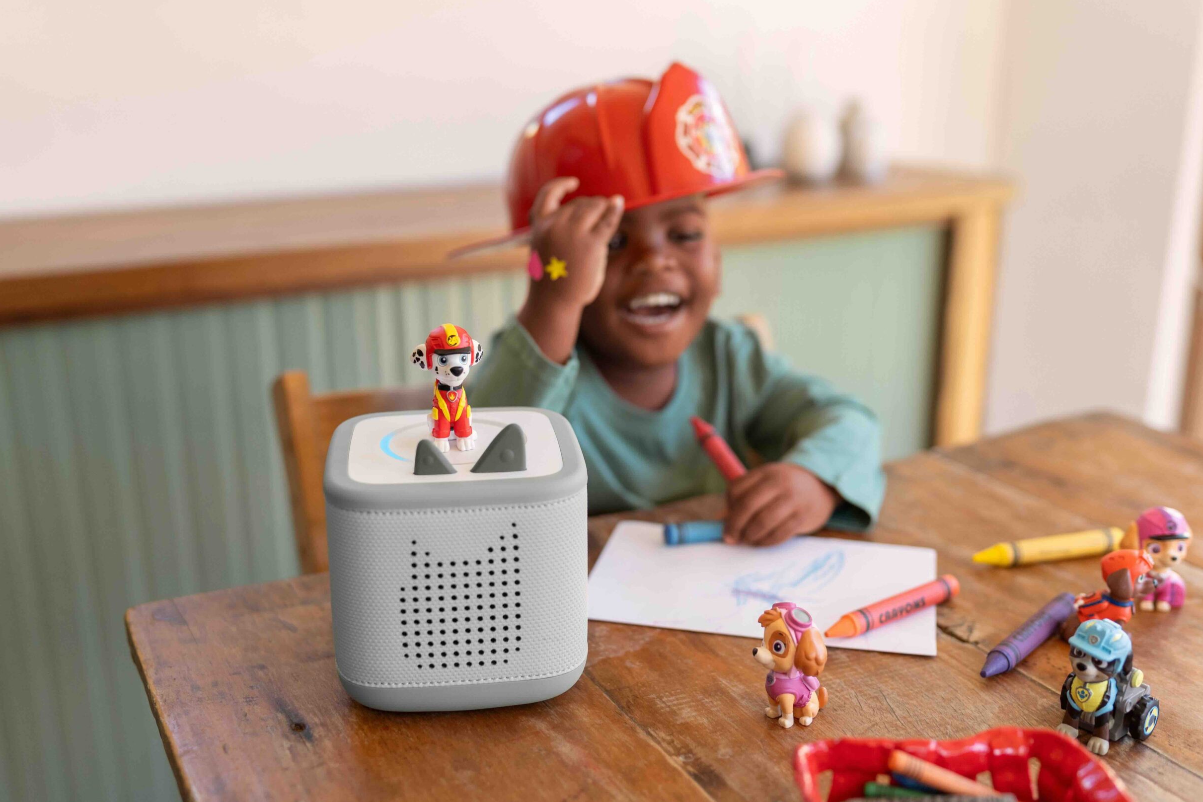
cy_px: 414
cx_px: 594
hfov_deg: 51.9
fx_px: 1236
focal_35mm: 37
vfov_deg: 35.9
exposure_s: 1/500
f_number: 2.2
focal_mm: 35
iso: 400
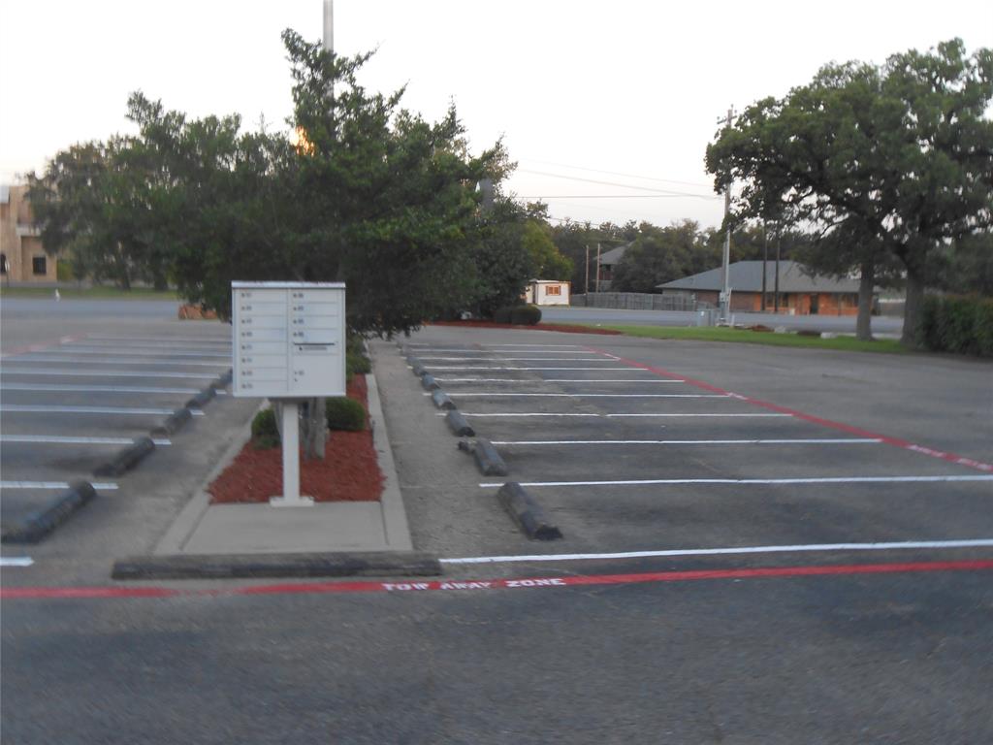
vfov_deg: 32.9
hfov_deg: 42.9
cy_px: 372
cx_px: 496
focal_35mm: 44
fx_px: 1262
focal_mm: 7.8
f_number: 4.5
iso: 160
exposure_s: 1/30
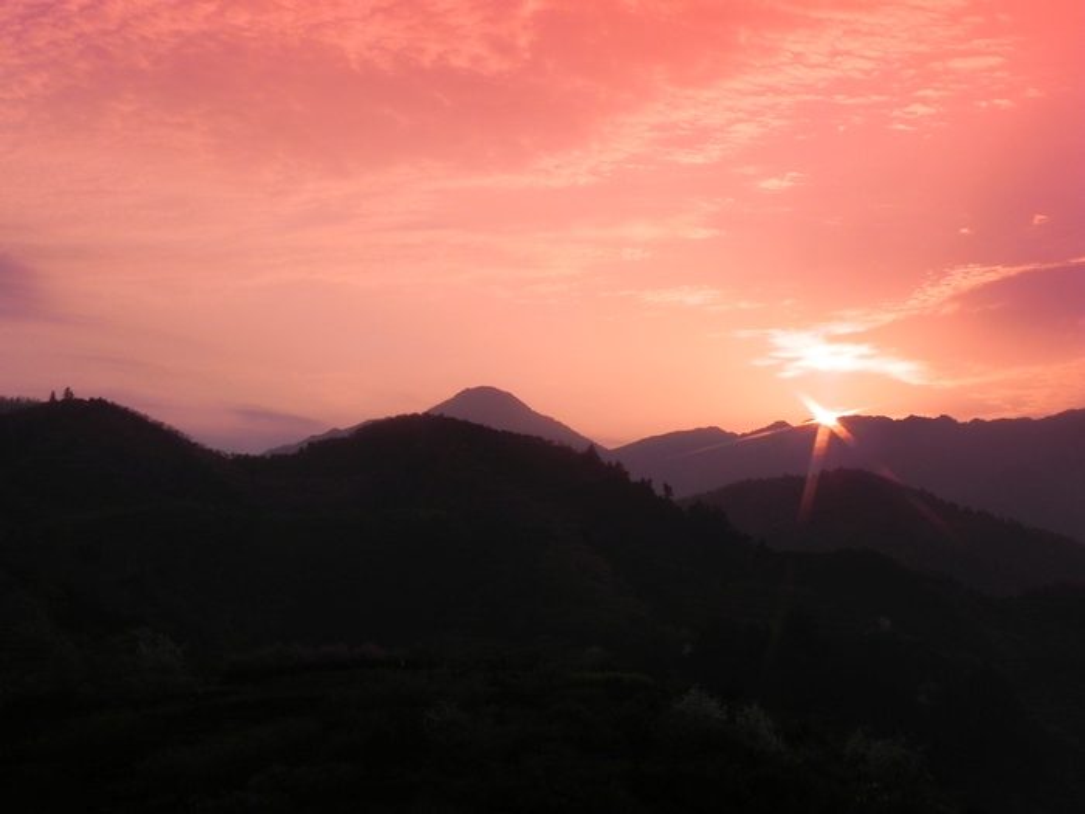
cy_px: 407
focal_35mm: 105
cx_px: 542
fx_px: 3291
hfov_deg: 18.7
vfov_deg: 14.1
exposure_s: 1/366
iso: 160
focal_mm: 18.8
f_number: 7.1
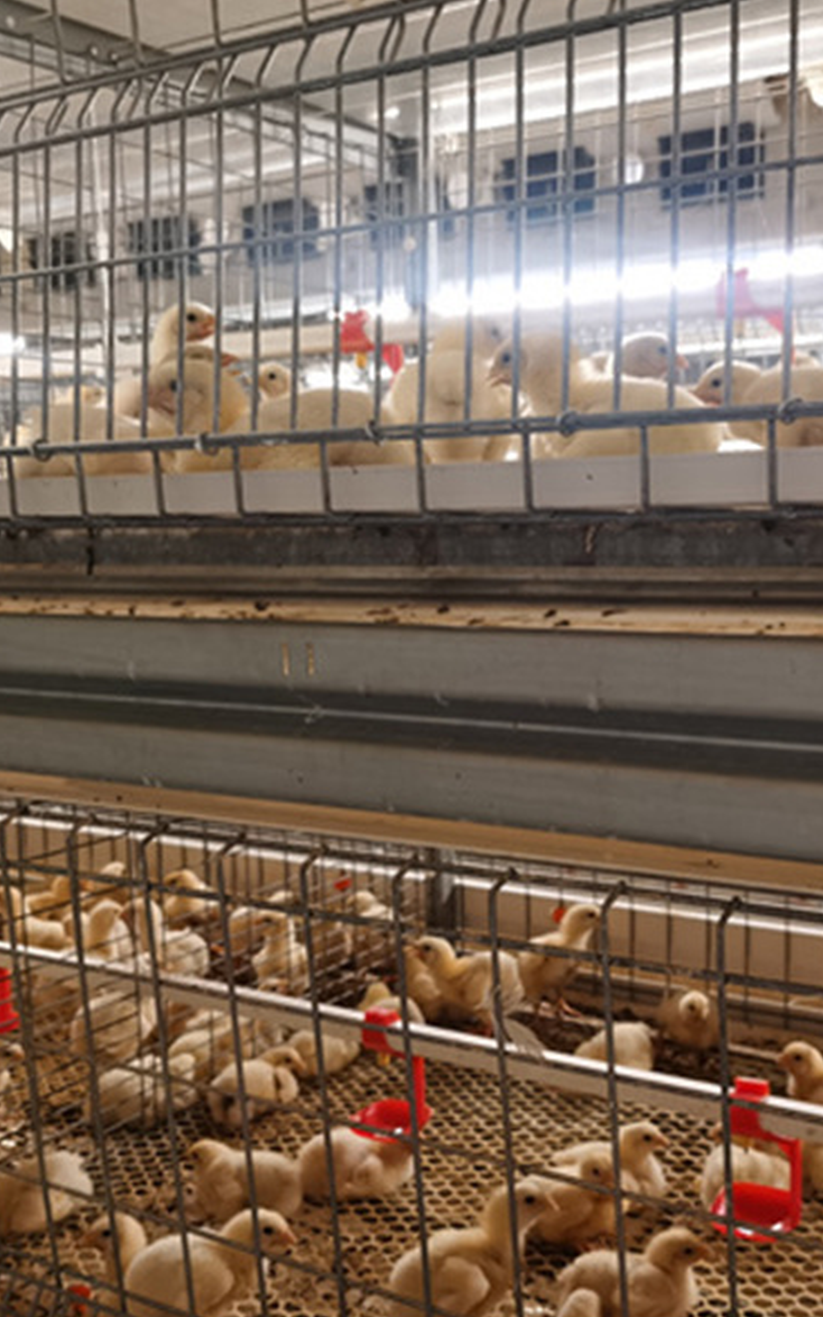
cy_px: 653
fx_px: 1399
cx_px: 581
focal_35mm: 39
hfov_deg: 32.4
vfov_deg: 50.4
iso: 400
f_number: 1.6
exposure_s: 1/33.3
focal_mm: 5.56
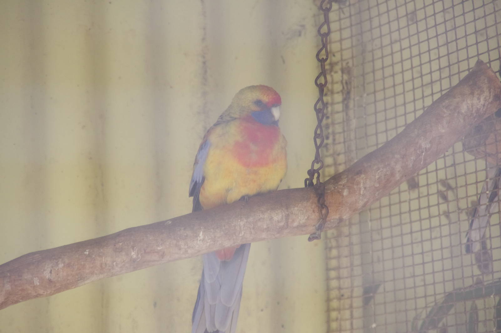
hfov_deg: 6.9
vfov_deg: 4.6
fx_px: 4170
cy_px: 166
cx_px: 250
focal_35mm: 300
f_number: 6.7
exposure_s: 1/200
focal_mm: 200
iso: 1600
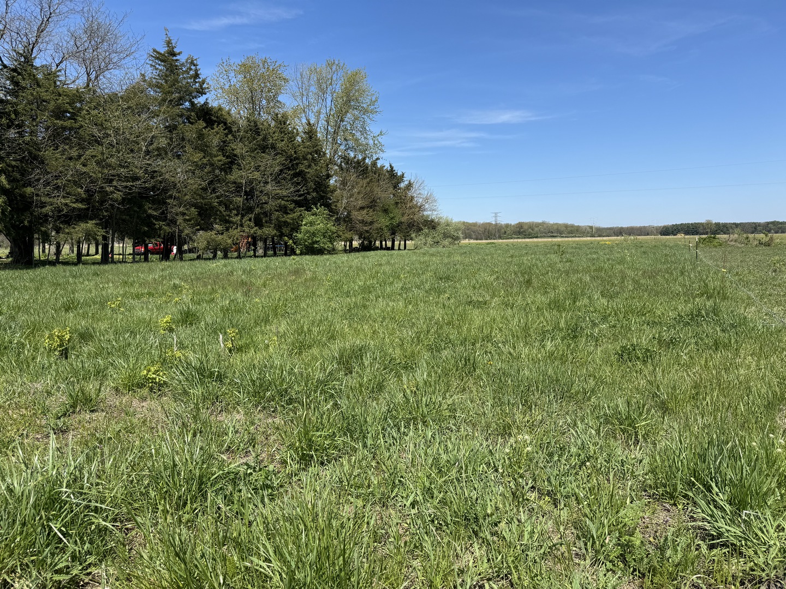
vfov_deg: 56.8
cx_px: 393
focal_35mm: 24
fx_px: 545
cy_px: 294
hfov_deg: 71.6
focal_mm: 6.76
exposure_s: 1/4310
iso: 80
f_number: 1.78
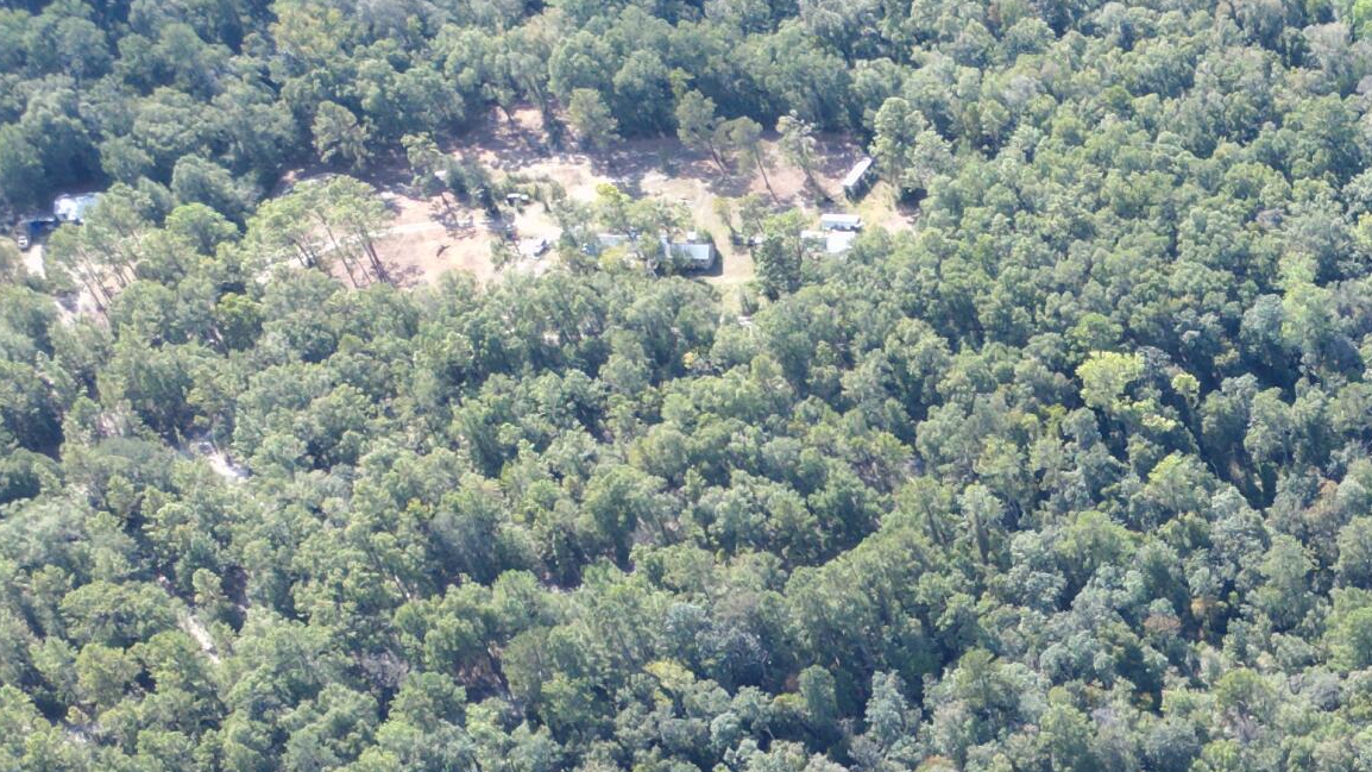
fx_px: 2474
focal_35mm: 68
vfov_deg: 15.8
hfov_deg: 27.0
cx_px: 1697
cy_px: 1279
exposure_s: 1/640
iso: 100
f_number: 1.7
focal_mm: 6.72
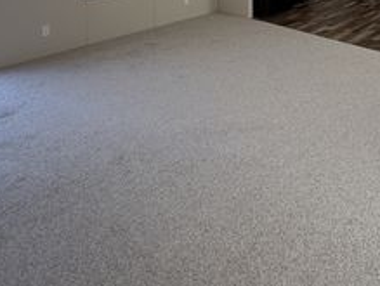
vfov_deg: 34.4
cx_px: 232
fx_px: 374
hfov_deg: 53.4
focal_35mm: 34
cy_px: -49
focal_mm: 2.22
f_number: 2.2
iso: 100
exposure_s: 1/120
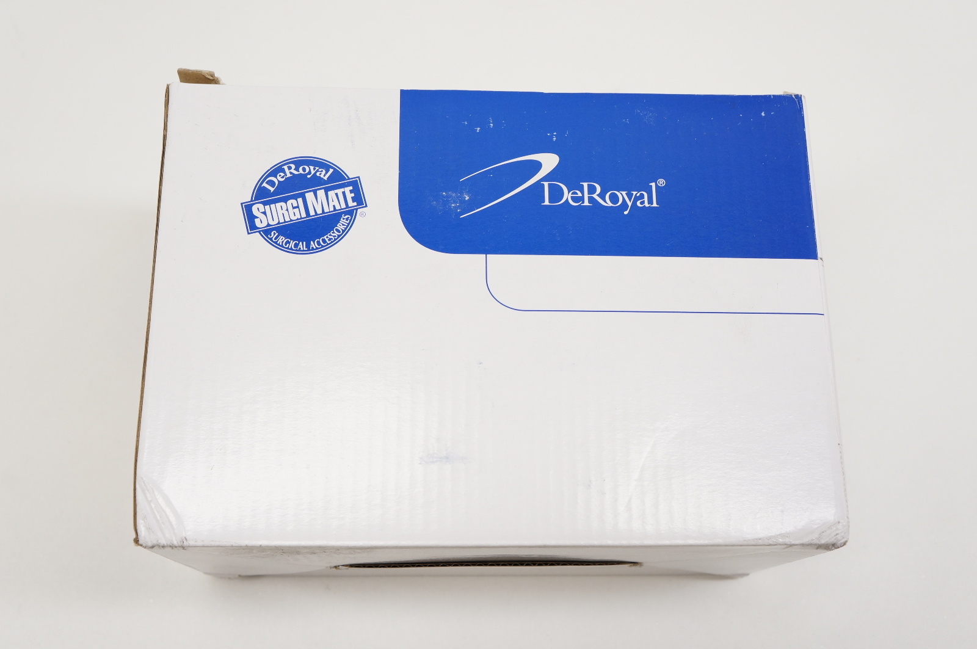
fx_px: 1017
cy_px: 324
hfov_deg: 51.3
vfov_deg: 35.4
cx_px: 488
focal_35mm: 38
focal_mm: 25
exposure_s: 1/80
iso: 400
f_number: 6.3
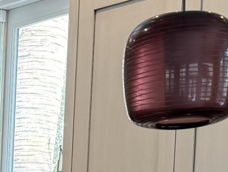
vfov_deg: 8.8
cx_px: -133
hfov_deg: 11.7
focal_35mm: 160
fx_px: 1054
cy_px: 341
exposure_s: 1/120
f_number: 1.78
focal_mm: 6.76
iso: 125
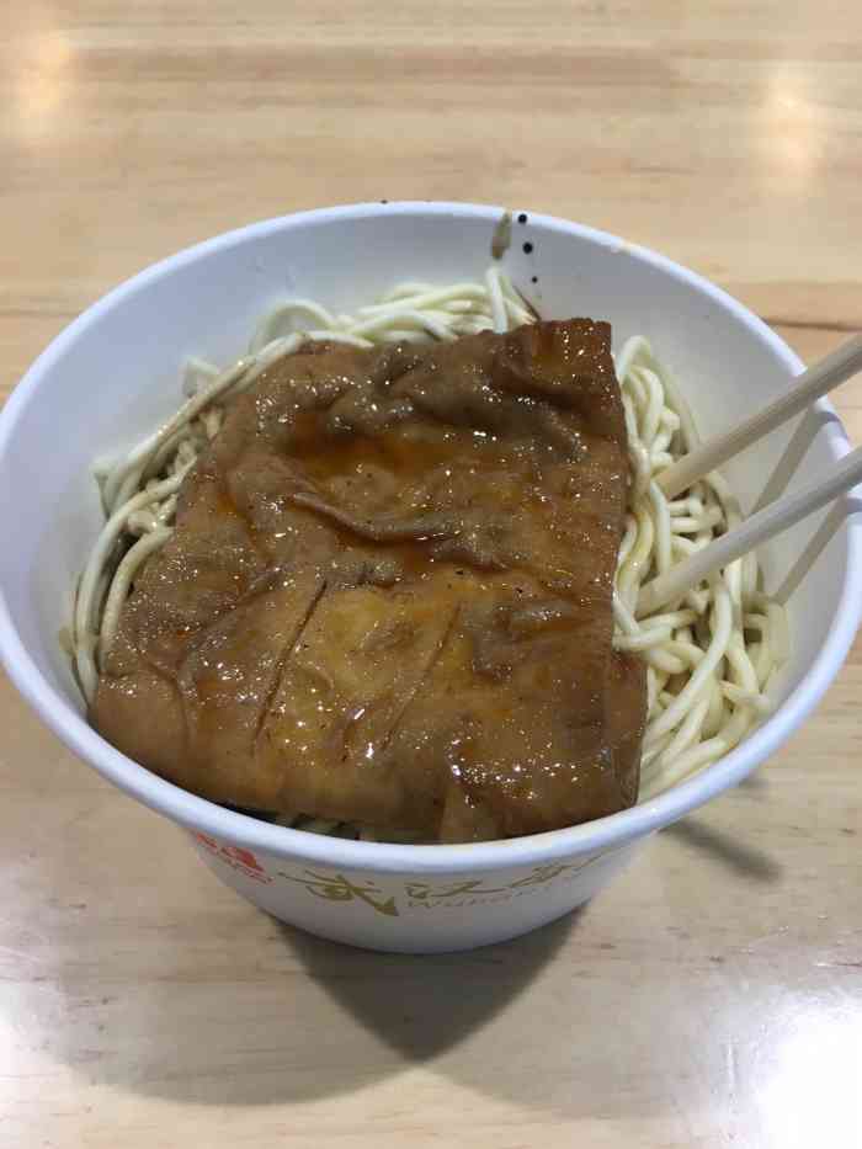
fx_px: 963
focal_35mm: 29
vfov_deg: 61.7
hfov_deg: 48.2
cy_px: 574
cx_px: 431
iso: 25
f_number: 2.2
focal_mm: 4.15
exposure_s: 1/33
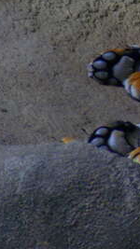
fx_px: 4205
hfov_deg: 1.9
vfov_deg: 3.4
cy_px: 36
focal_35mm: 637
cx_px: 362
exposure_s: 1/160
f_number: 4.5
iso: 400
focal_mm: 135
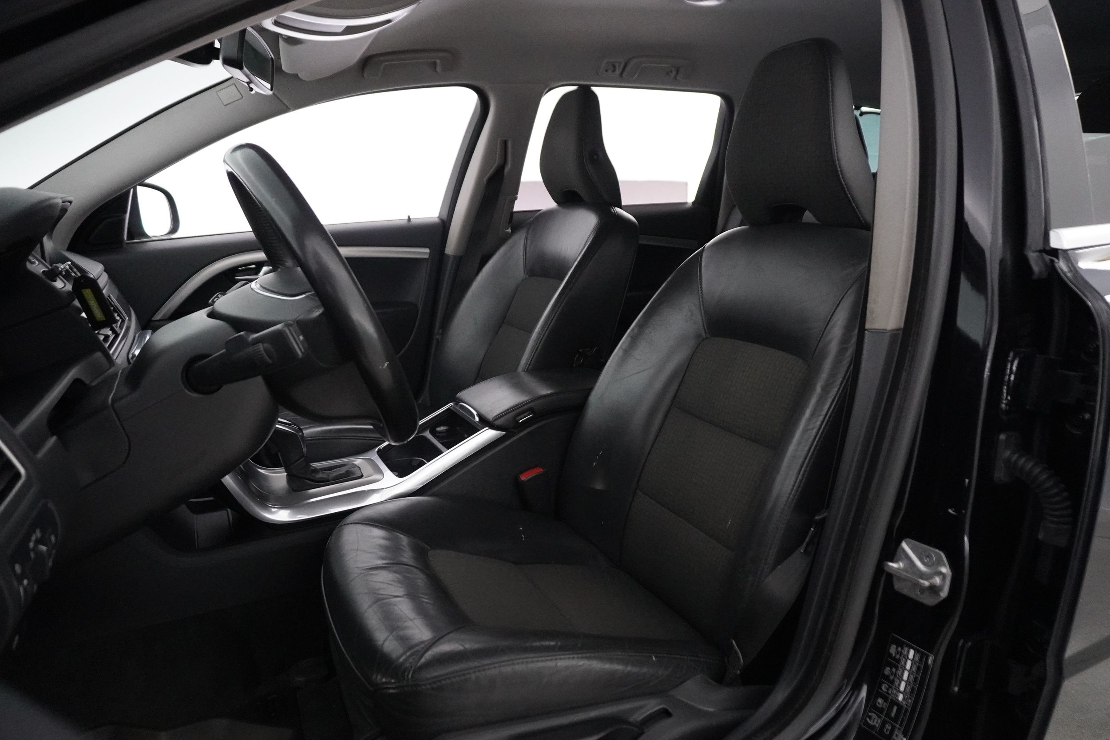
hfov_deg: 73.7
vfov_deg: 53.1
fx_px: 740
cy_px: 370
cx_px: 555
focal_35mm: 24
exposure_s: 1/160
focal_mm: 16
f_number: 3.5
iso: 6400
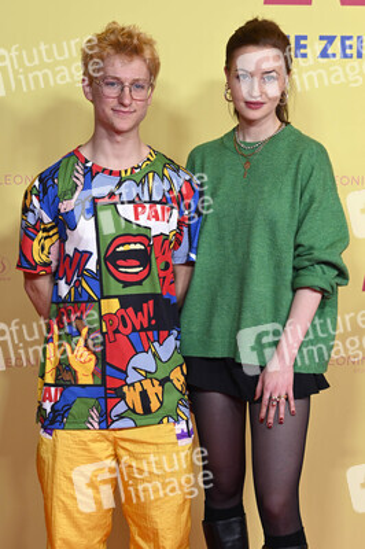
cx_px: 182
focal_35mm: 75
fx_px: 1143
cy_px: 274
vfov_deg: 27.0
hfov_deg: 18.2
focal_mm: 75
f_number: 5.6
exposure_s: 1/160
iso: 500
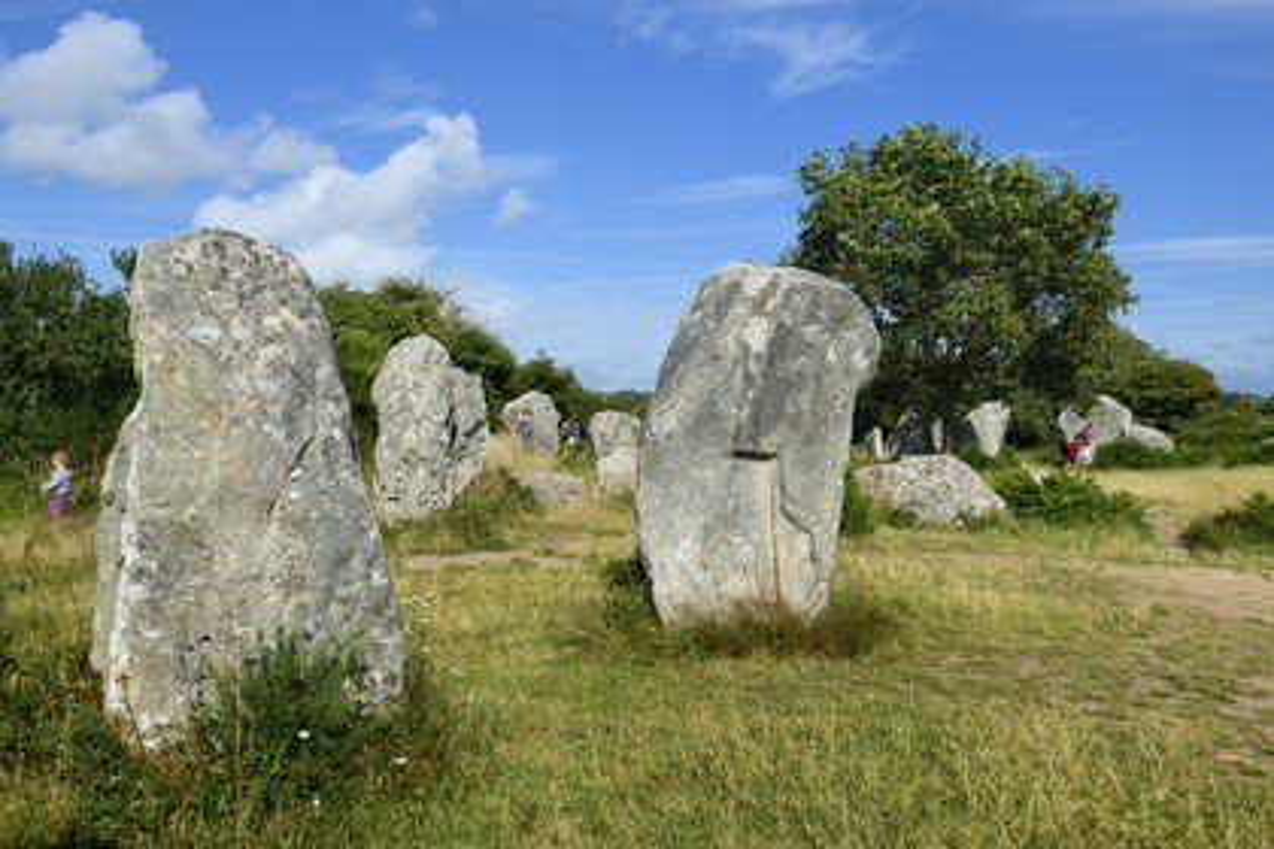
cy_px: 424
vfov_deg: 41.1
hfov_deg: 58.7
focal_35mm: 32
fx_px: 1132
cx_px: 637
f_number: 18
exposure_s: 1/250
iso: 400
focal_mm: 32
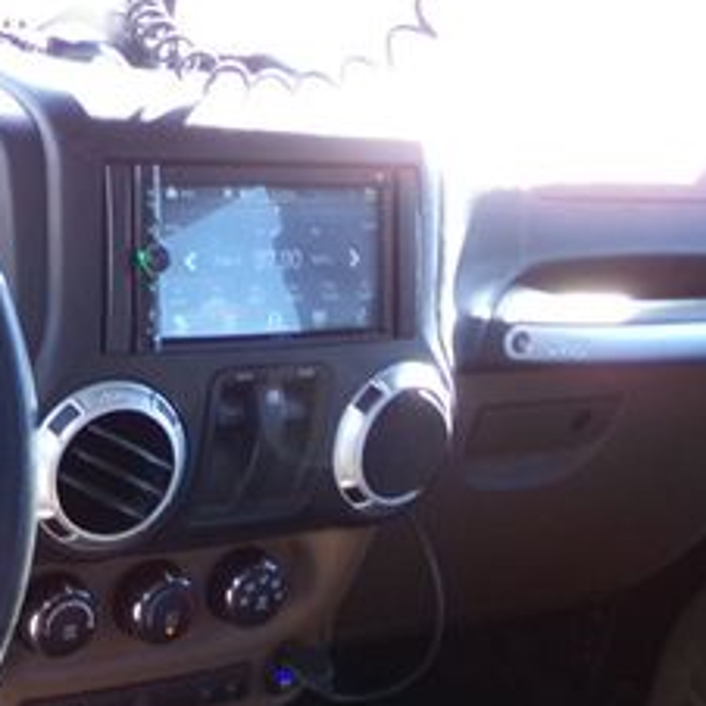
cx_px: -34
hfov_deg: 26.7
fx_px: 1384
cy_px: 341
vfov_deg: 28.6
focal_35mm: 60
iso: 200
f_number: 3.7
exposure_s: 1/34
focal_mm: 4.3
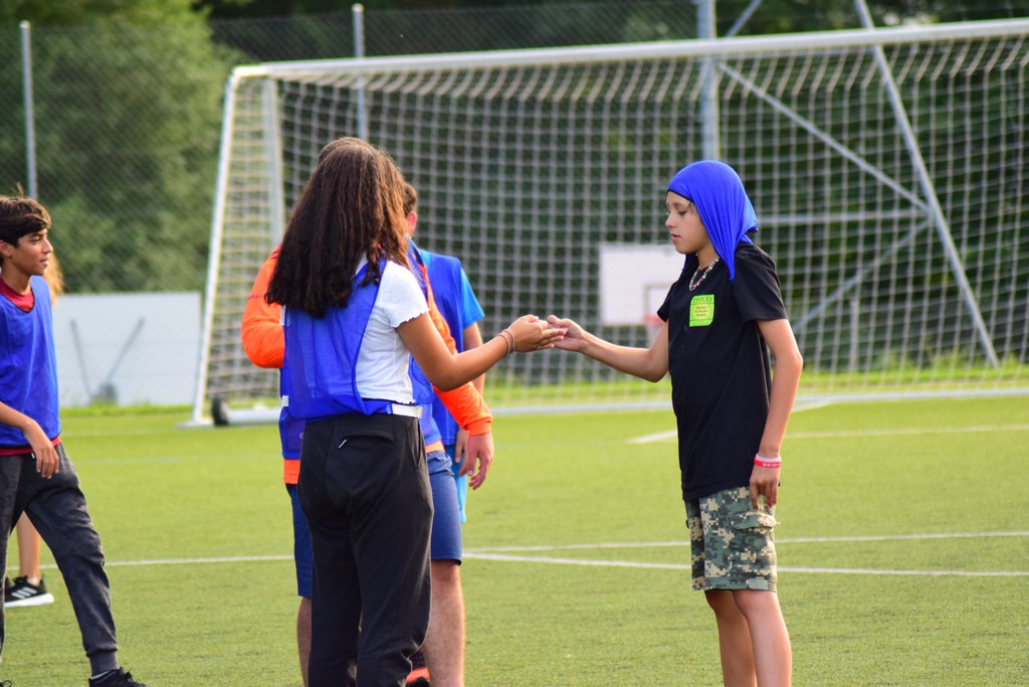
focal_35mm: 225
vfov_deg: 6.1
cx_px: 514
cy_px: 344
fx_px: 6432
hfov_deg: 9.1
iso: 1250
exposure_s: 1/320
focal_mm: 150
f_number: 4.2
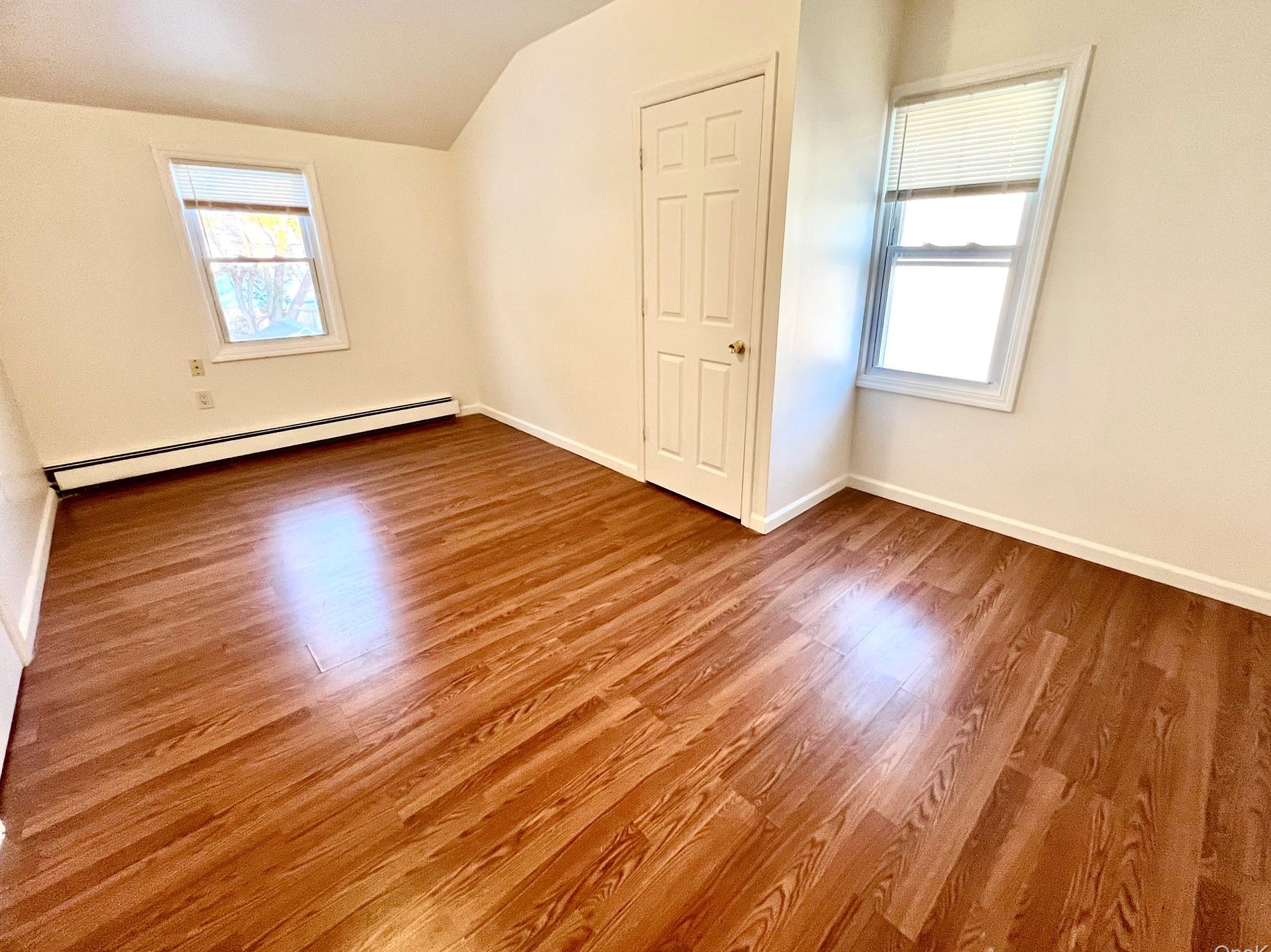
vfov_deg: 85.6
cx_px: 666
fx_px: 514
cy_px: 457
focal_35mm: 14
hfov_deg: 102.0
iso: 250
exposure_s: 1/60
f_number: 1.8
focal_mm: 1.57
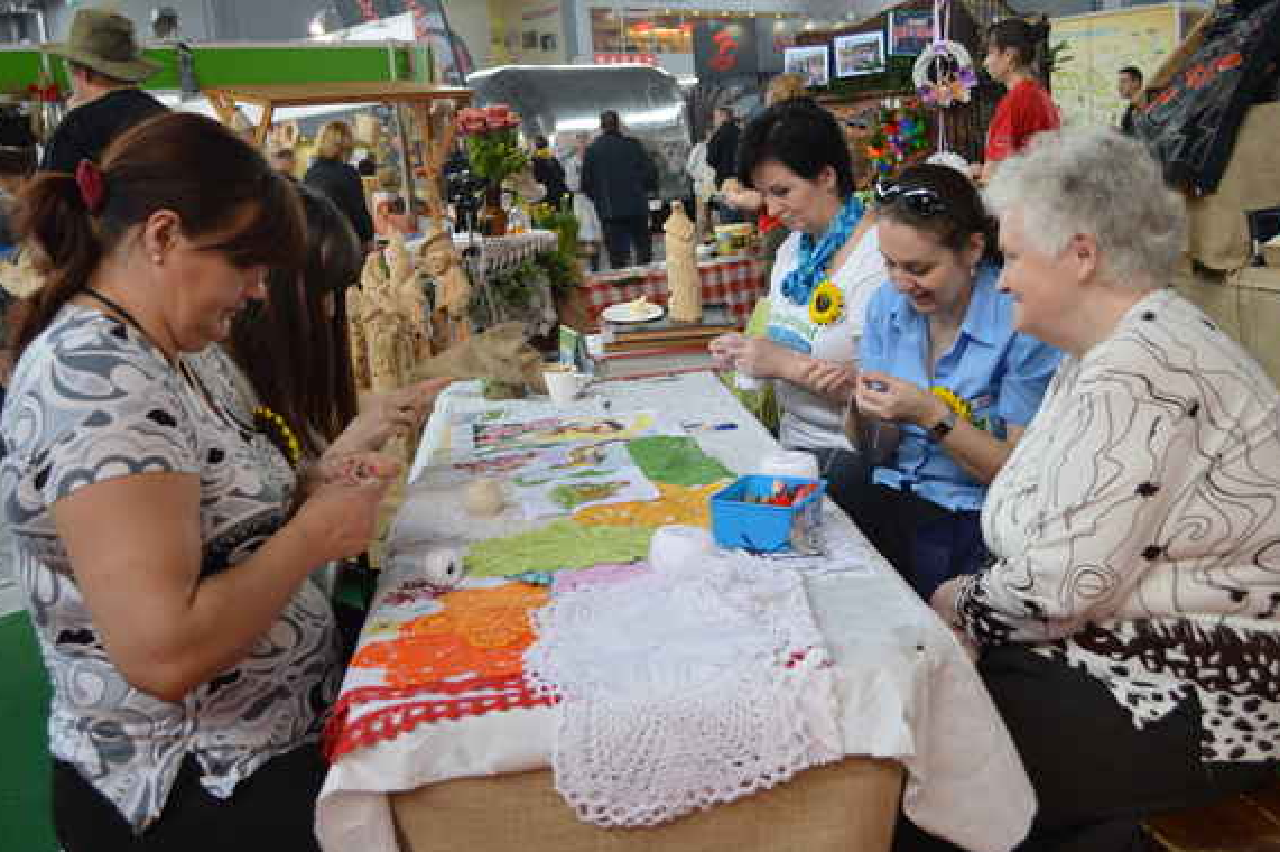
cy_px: 416
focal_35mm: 35
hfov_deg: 54.4
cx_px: 664
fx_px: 1244
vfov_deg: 37.8
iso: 400
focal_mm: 22
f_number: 4
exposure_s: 1/60
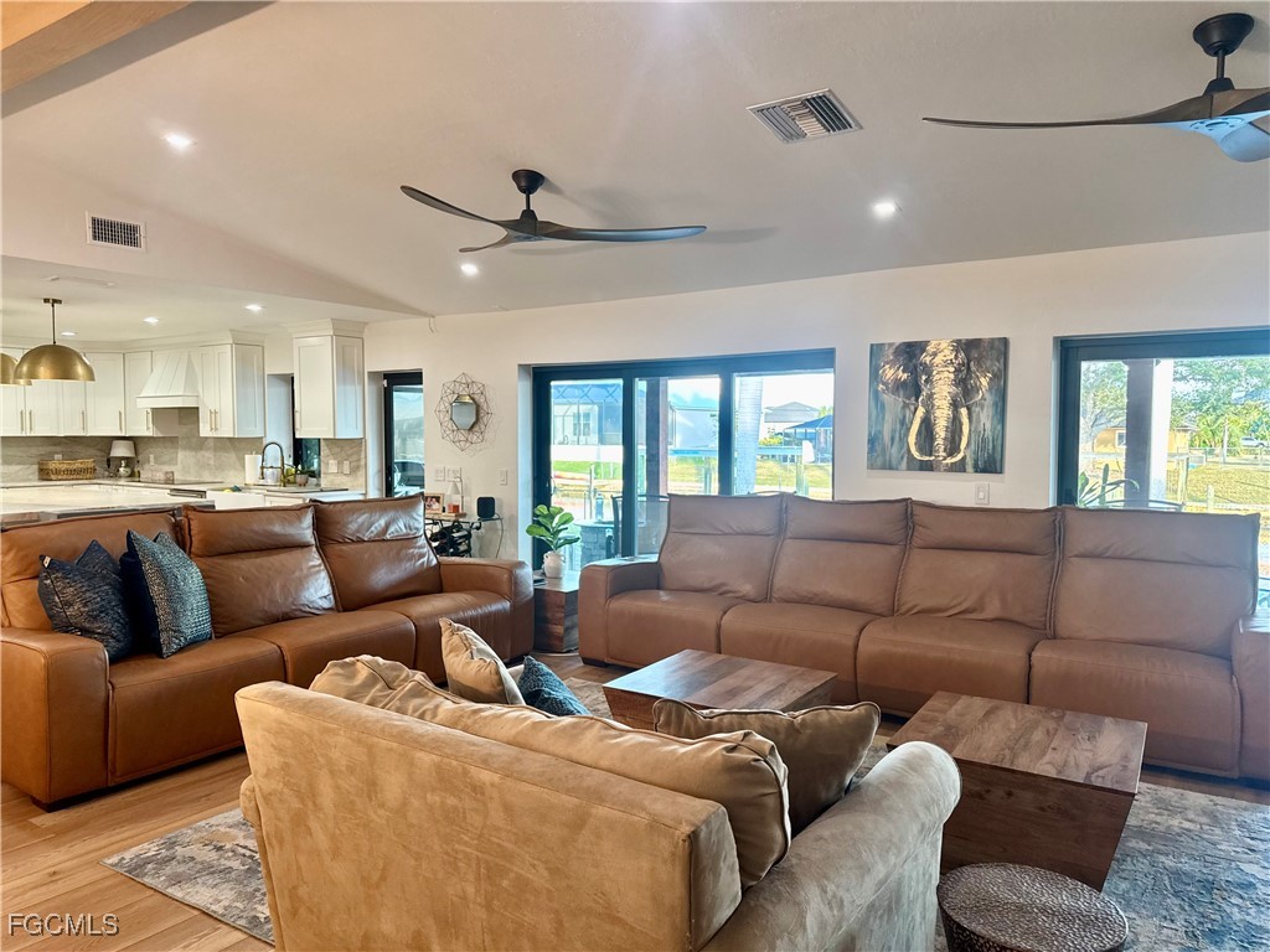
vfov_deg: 56.8
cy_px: 476
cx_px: 635
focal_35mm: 24
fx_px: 881
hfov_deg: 71.6
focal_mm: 6.76
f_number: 1.78
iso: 160
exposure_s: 1/60
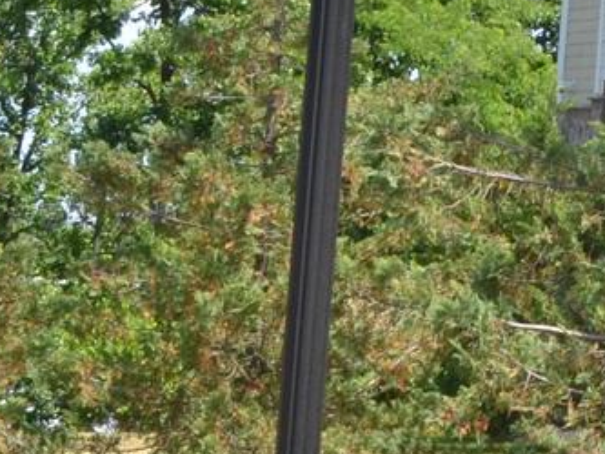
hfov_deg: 8.4
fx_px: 3724
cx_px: 1517
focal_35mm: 213
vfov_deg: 6.8
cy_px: -388
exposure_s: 1/250
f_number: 10
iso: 400
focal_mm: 24
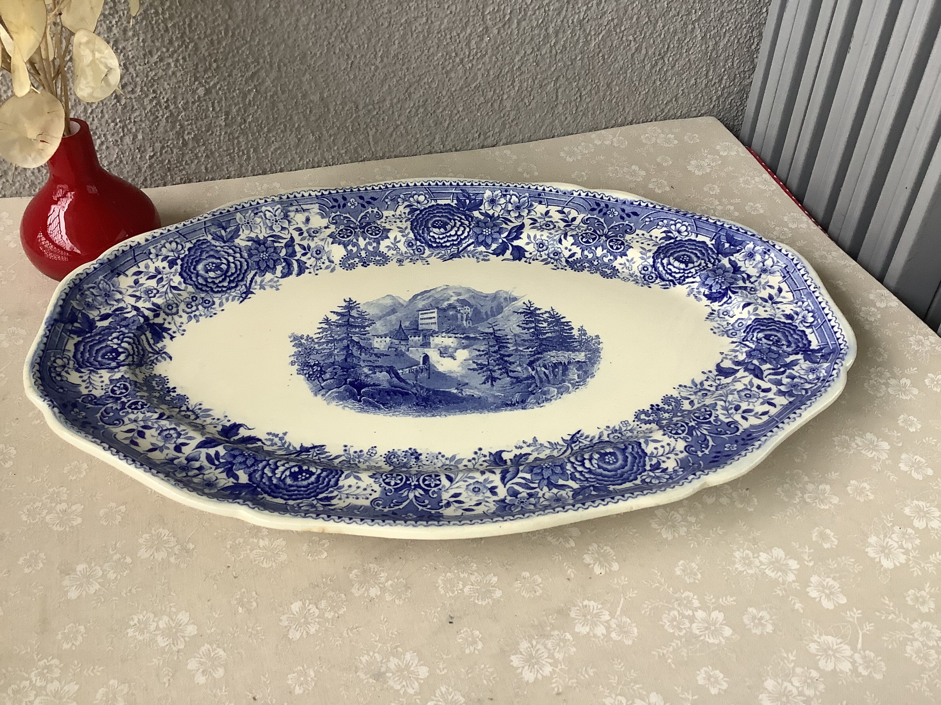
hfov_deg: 58.4
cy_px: 352
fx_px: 843
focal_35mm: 31
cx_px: 470
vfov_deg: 45.4
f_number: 2.4
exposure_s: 1/60
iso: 125
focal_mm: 3.3
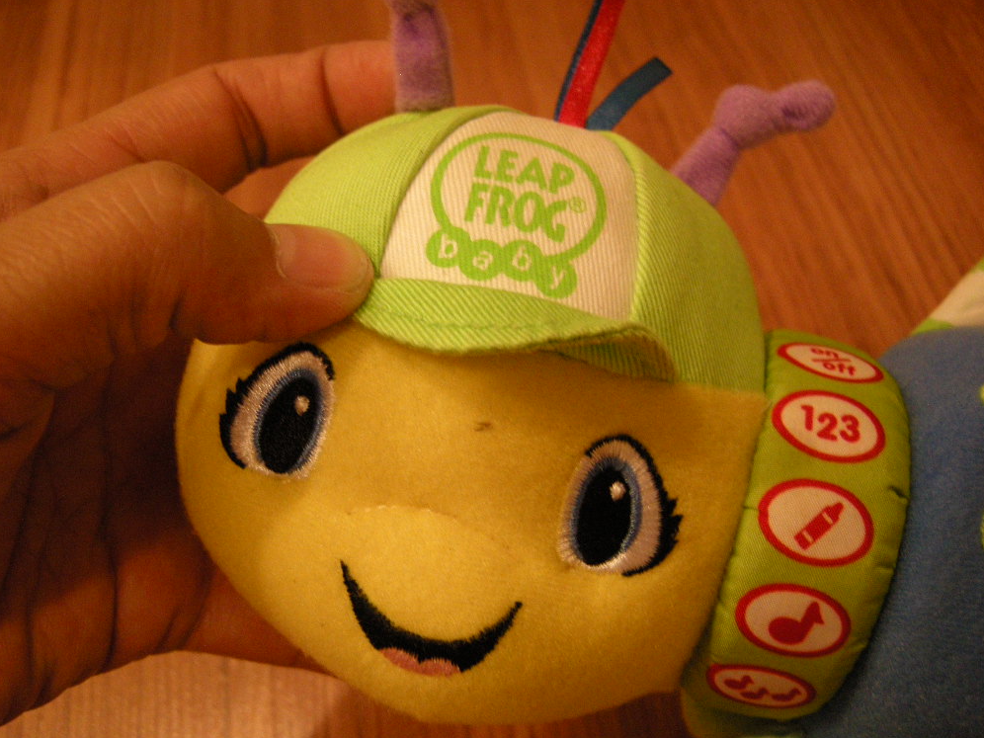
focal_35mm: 36
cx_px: 485
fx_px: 1023
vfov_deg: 39.7
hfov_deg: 51.4
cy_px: 361
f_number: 2.7
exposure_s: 1/20.6
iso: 400
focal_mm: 7.5
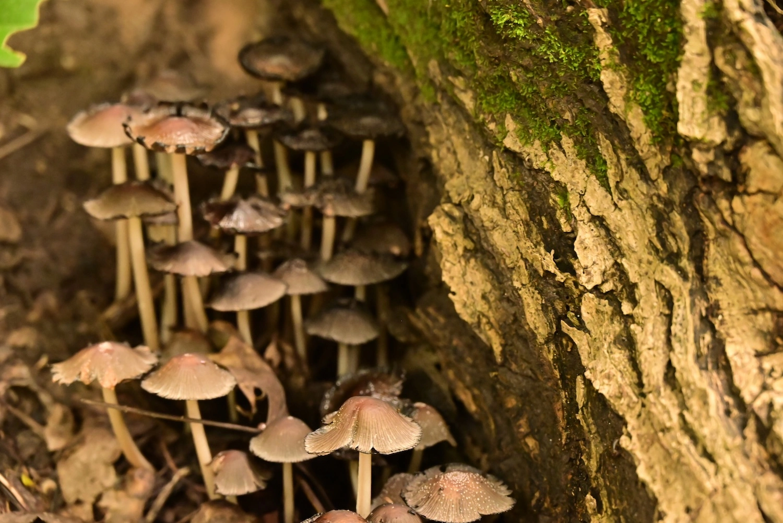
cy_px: 262
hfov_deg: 18.6
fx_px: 2393
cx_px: 392
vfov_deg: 12.5
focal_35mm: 110
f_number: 6.3
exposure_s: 1/80
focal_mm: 110
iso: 8000
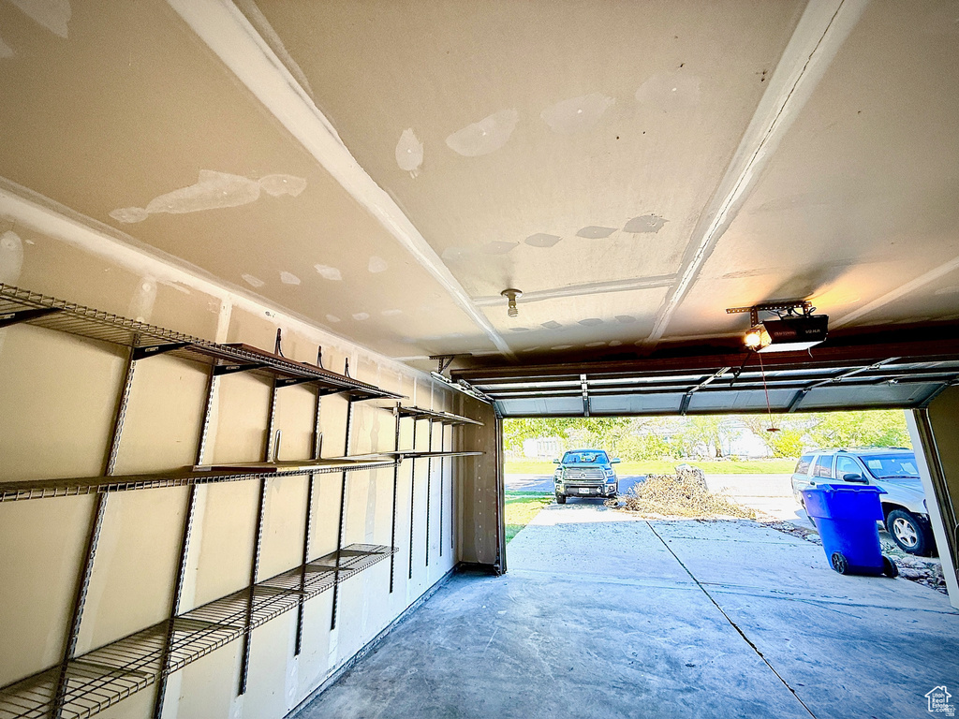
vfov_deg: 85.7
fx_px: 388
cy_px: 360
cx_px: 480
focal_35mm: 14
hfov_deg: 102.1
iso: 80
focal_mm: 2.22
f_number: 2.2
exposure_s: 1/99
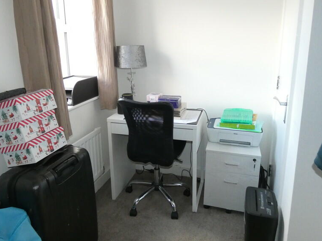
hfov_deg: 65.3
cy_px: 101
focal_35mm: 27
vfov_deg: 51.1
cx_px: 158
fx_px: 251
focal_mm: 3.6
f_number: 2.8
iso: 640
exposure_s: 1/60
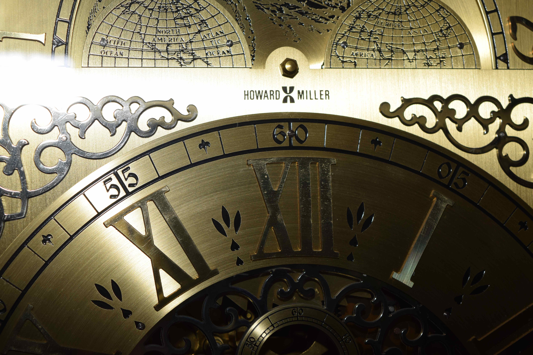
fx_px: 1221
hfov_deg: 24.6
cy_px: 178
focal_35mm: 82
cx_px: 266
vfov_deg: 16.6
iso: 100
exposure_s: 1/200
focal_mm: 55
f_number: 8
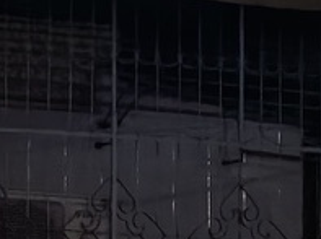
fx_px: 4823
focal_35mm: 521
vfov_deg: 2.8
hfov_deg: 3.8
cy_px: 595
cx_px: -326
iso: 250
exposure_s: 1/100
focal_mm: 16.89
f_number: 2.8
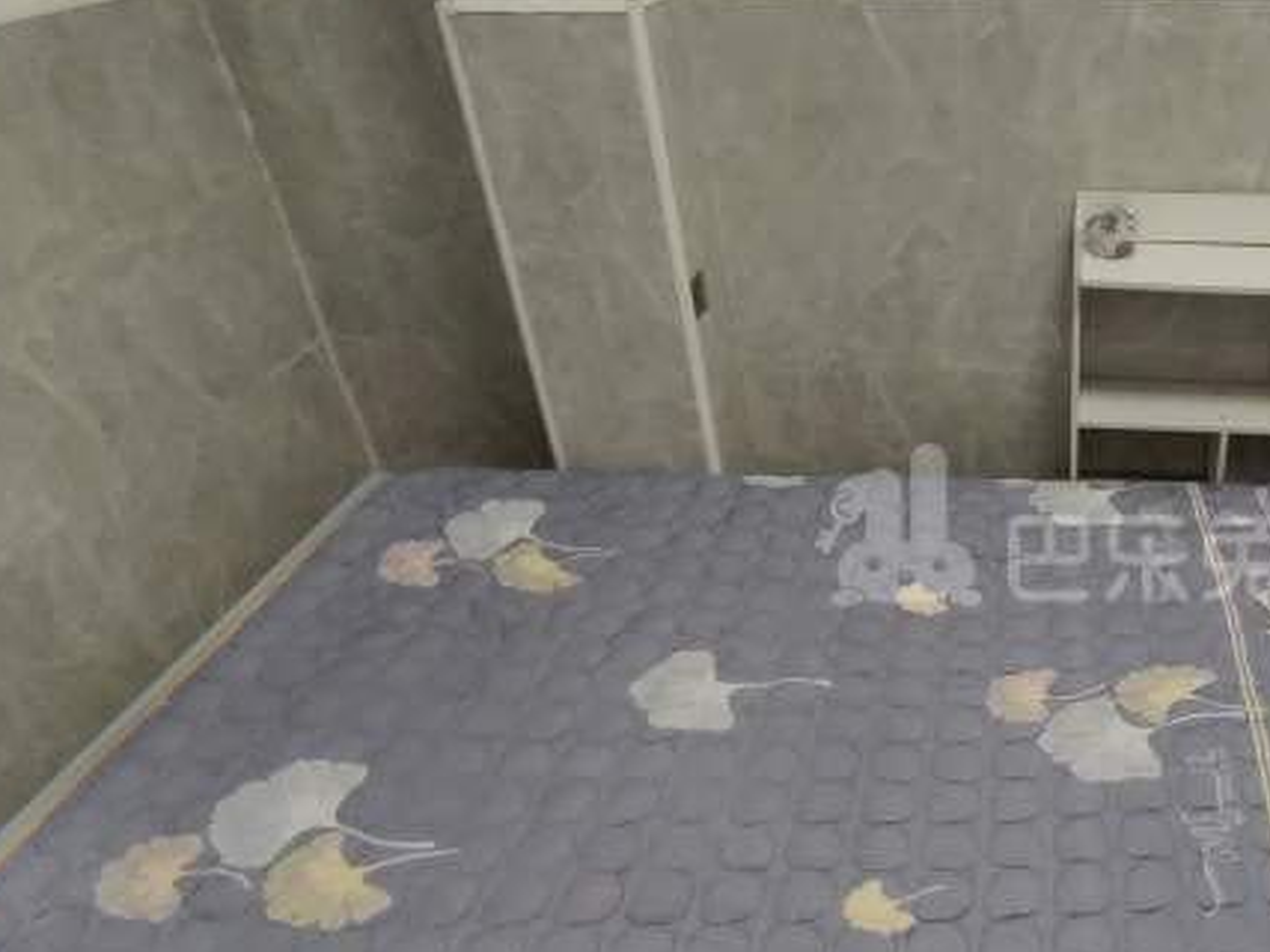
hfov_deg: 54.9
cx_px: 1053
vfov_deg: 46.7
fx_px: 1100
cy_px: 527
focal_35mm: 30
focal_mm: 1.68
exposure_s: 1/50
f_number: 2.2
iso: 160
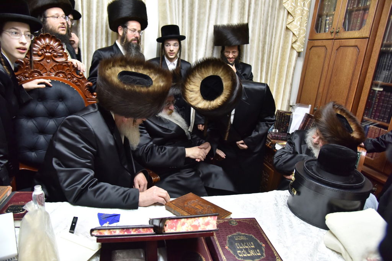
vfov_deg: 53.1
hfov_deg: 73.7
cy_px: 130
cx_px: 196
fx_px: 261
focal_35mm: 24
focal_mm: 24
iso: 1600
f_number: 4
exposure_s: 1/160
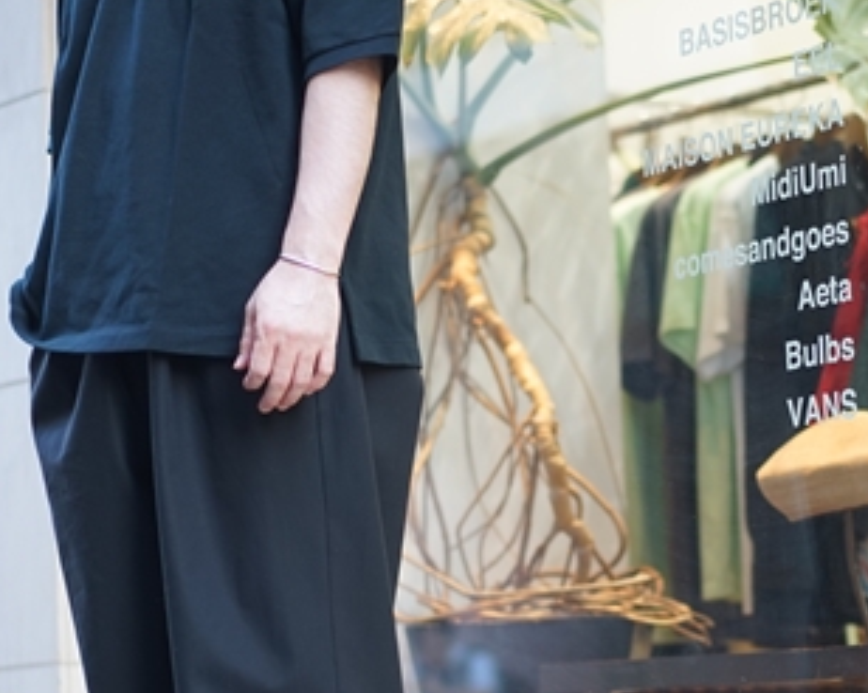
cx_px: 702
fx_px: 3440
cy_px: 449
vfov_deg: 11.5
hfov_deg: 14.3
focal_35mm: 134
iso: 250
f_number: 1.8
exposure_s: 1/60
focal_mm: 55
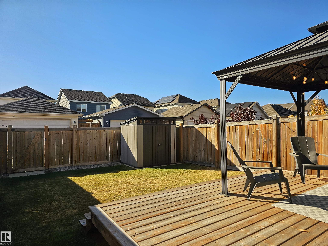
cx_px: 164
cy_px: 123
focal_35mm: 23
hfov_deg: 73.9
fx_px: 218
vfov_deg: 58.9
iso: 20
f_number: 1.7
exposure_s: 1/1192
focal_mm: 6.3
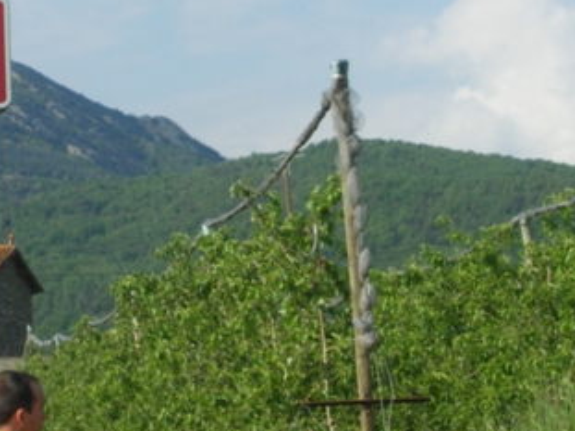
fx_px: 1743
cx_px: 222
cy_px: 281
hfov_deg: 18.7
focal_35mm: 105
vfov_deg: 14.1
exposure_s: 1/200
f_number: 6.8
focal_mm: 9
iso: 64
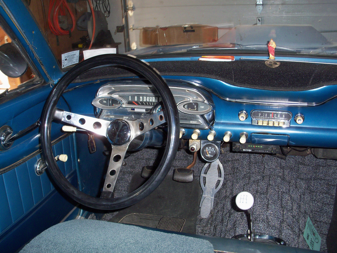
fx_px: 341
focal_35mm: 35
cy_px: 126
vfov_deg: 40.7
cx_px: 168
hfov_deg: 52.6
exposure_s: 1/30
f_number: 3
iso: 100
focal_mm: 6.3
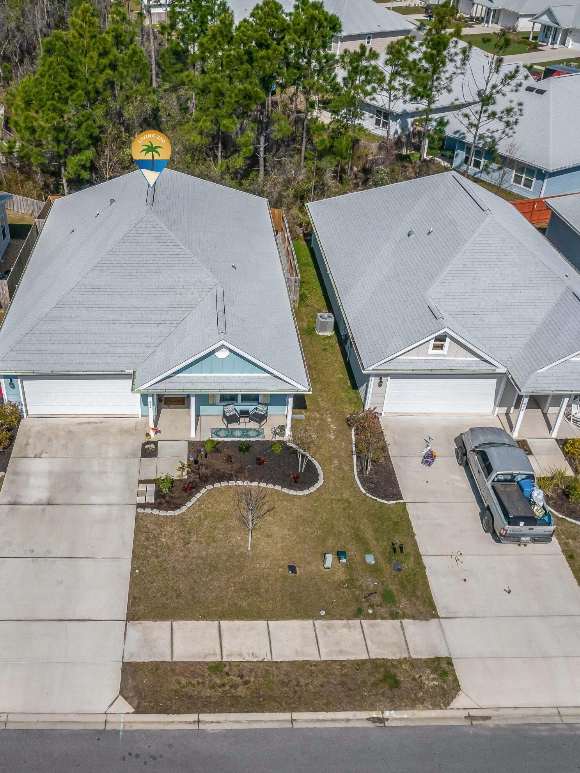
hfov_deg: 43.5
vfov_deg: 56.8
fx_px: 715
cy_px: 386
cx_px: 193
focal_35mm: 32
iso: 110
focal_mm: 8.38
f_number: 2.8
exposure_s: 1/5000
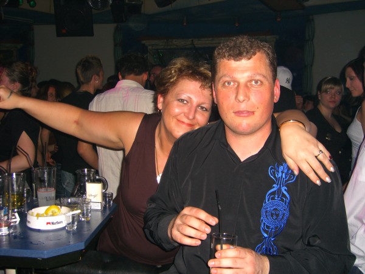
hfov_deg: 49.0
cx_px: 182
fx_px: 401
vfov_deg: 37.7
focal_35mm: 38
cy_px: 137
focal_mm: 7.9
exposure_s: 1/60
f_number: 2.8
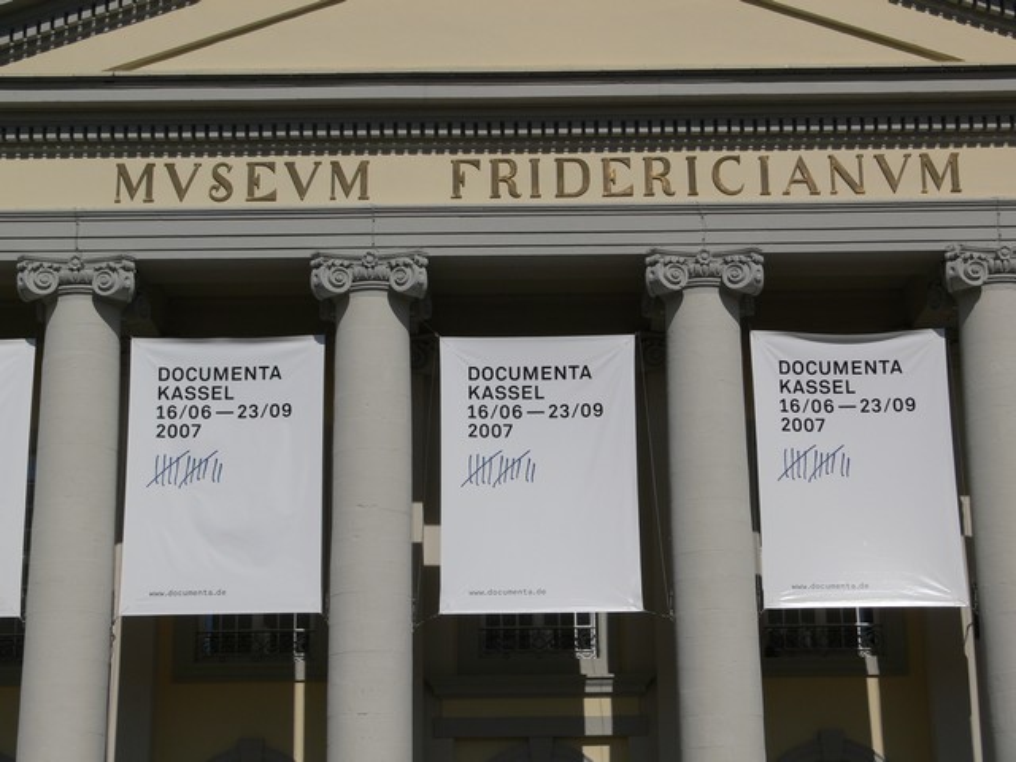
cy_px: 381
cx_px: 508
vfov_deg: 21.9
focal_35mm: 67
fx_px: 1966
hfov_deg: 29.0
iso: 80
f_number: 5.6
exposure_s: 1/400
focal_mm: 14.2
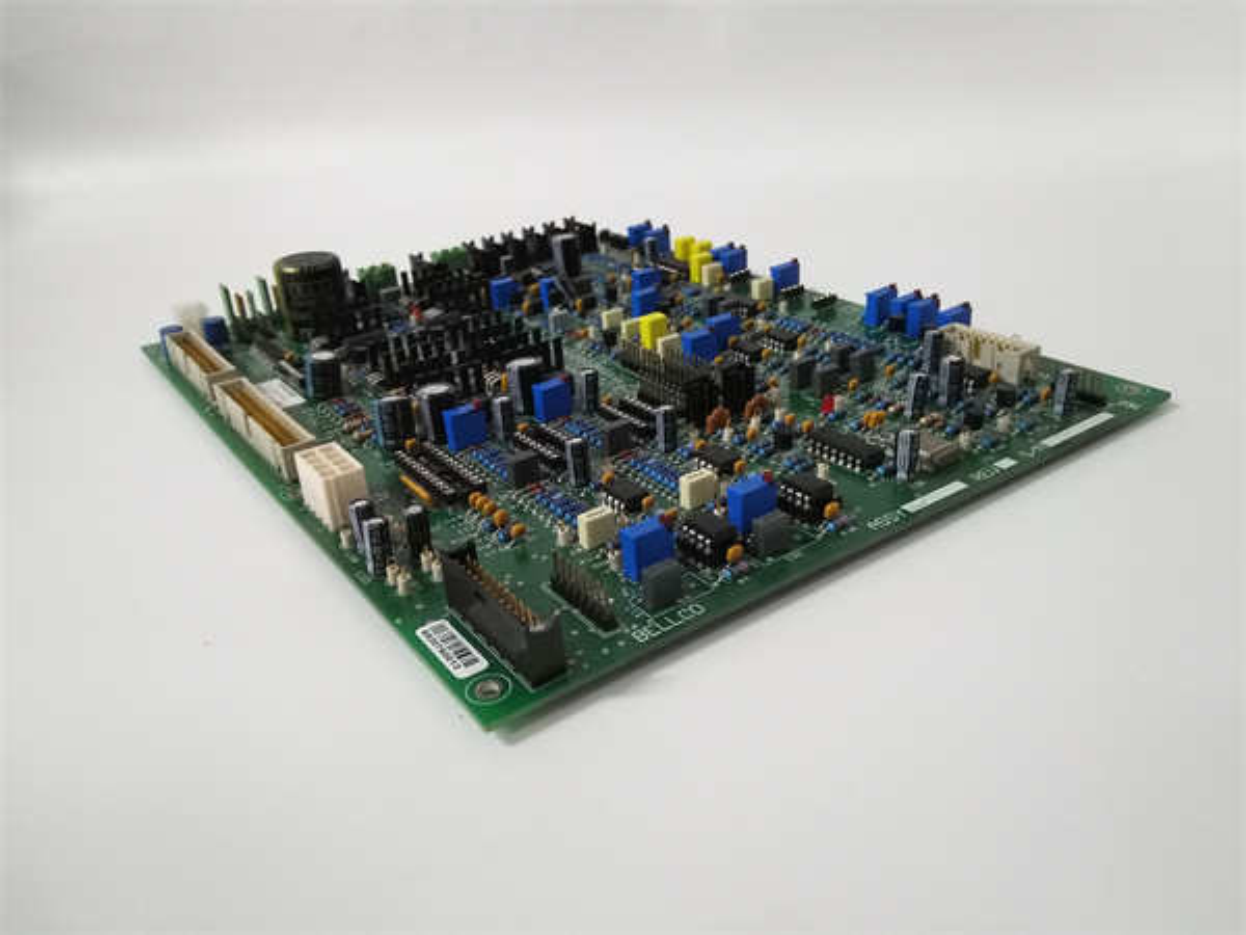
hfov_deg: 67.3
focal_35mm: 26
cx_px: 623
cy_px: 468
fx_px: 936
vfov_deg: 53.1
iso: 244
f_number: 1.8
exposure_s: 1/30
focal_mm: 3.63
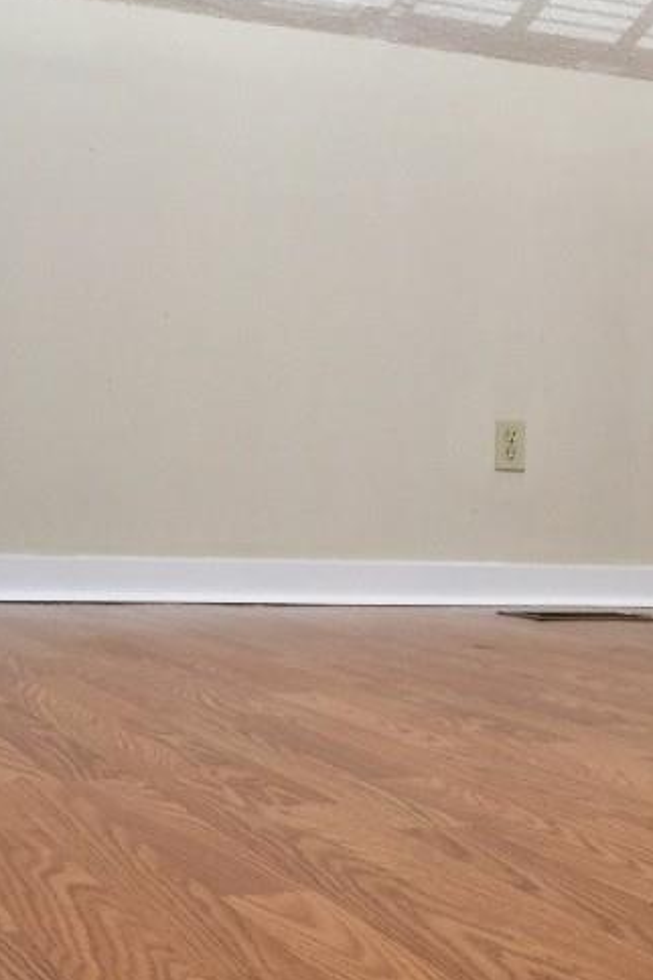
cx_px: 381
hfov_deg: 21.2
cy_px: 505
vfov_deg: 31.4
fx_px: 1741
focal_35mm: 64
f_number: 2.2
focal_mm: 4.15
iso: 80
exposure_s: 1/15
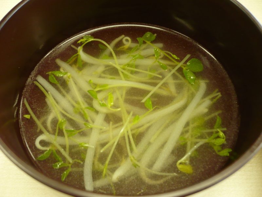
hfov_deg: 52.6
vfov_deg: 40.7
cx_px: 131
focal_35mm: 35
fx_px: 265
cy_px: 98
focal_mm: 5.8
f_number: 2.8
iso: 200
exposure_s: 1/15
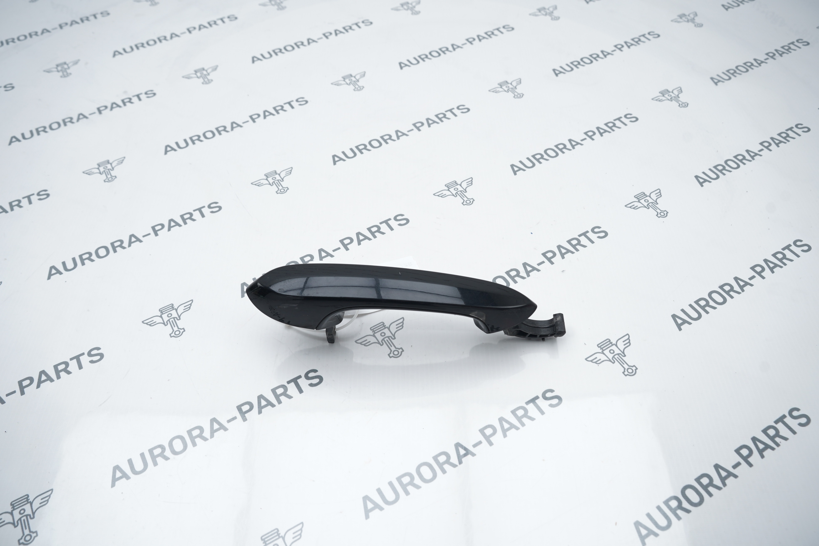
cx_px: 410
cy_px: 273
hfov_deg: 65.5
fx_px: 637
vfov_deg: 46.4
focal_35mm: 28
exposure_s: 1/160
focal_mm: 28
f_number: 6.3
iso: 500
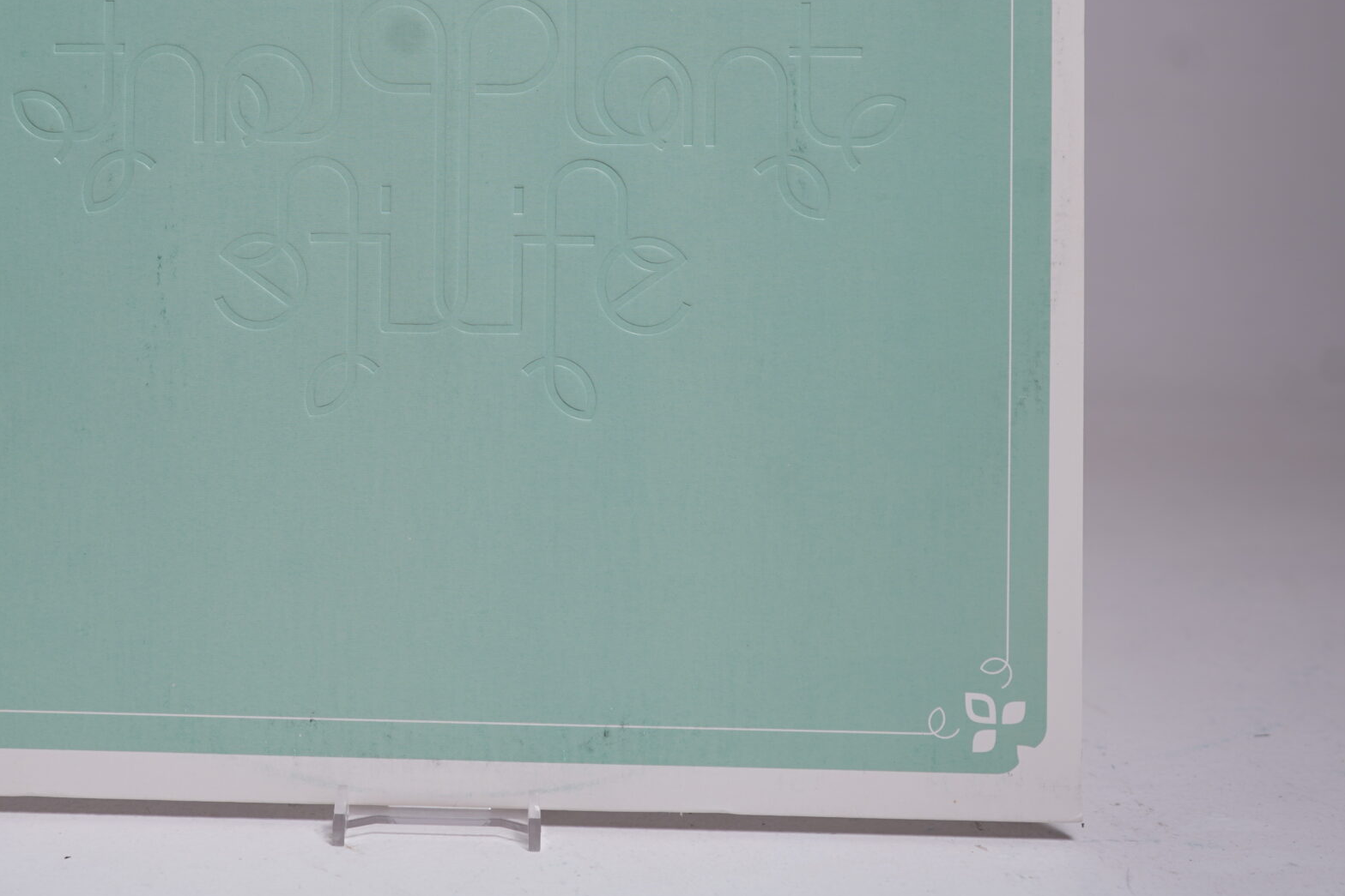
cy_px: 172
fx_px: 1831
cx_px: 438
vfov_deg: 27.0
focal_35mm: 49
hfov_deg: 39.8
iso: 64
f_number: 5
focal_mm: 30
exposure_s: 1/8
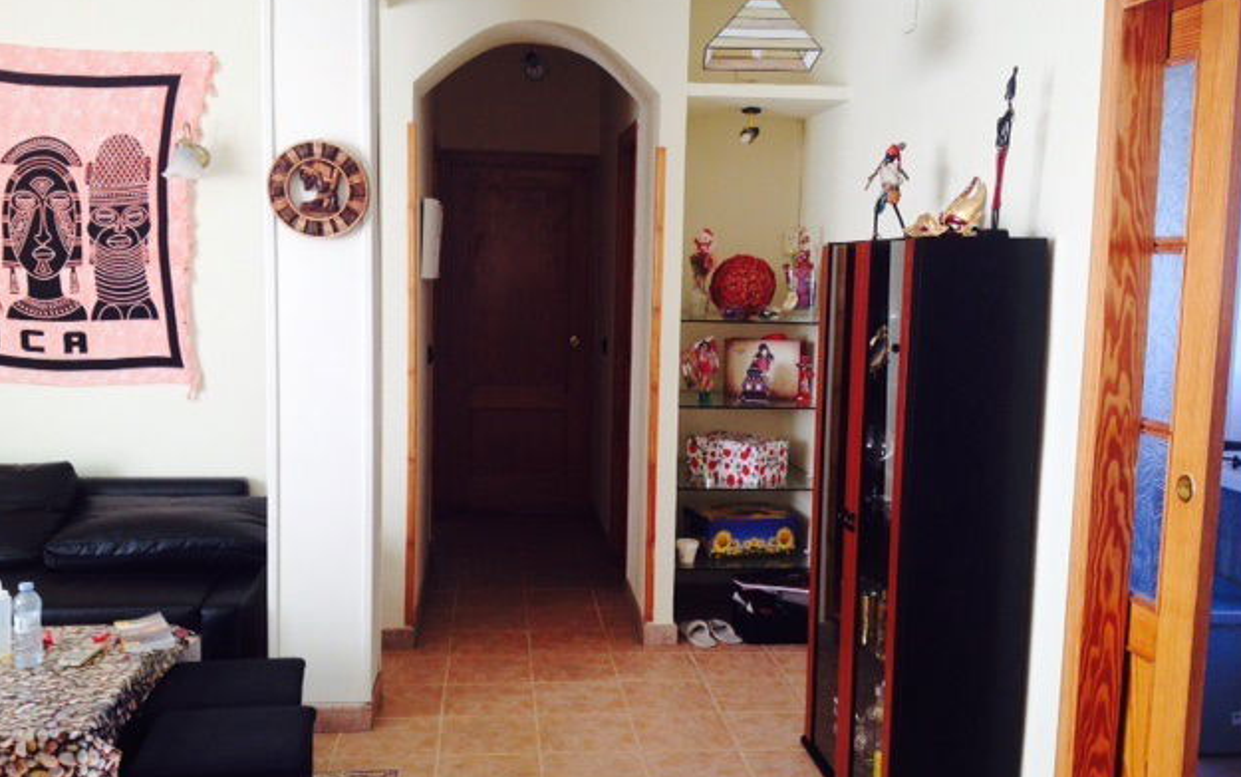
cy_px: 399
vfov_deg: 33.6
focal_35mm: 38
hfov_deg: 51.5
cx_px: 616
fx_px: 1286
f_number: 2.4
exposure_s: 1/40
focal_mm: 4.28
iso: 64
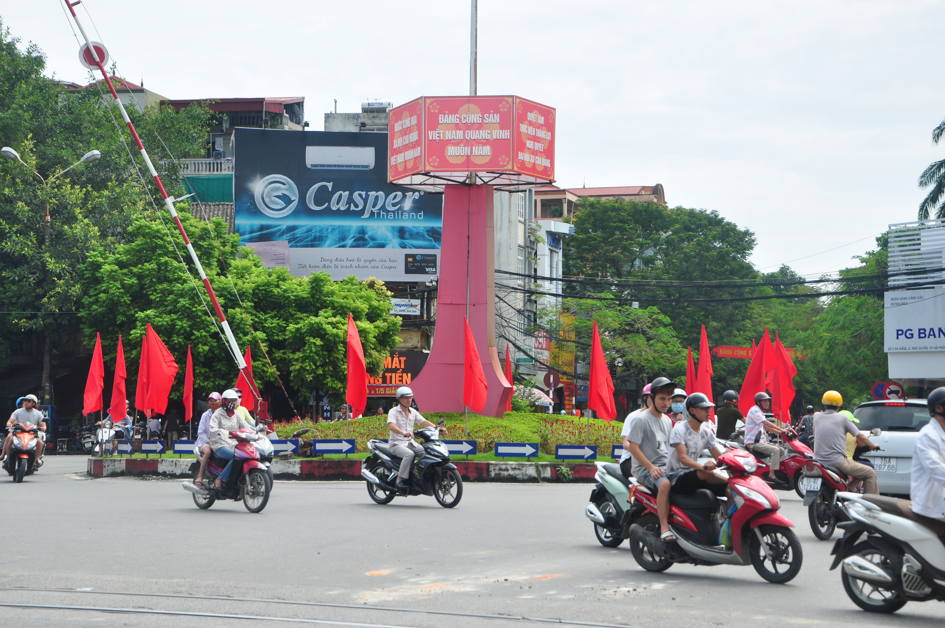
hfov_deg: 27.0
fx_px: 1966
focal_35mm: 75
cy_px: 314
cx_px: 472
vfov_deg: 18.1
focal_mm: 50
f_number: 9
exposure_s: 1/320
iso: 200
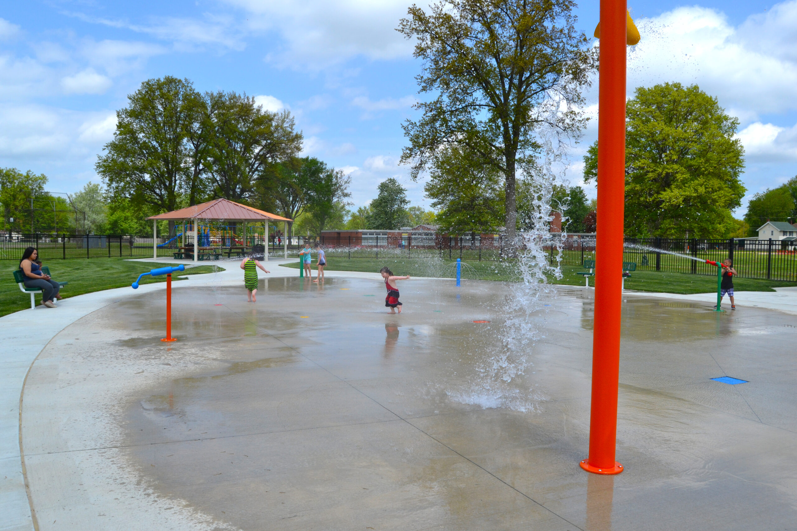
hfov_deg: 67.4
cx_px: 398
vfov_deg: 47.9
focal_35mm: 27
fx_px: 598
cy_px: 266
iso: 400
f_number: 7.1
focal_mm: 18
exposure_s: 1/2000
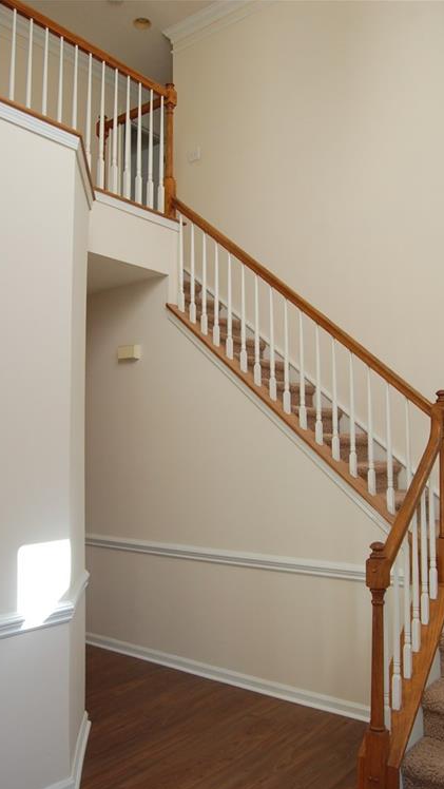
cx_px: 227
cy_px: 404
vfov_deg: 66.0
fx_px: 607
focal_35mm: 29
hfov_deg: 40.2
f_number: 5
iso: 400
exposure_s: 1/100
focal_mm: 18
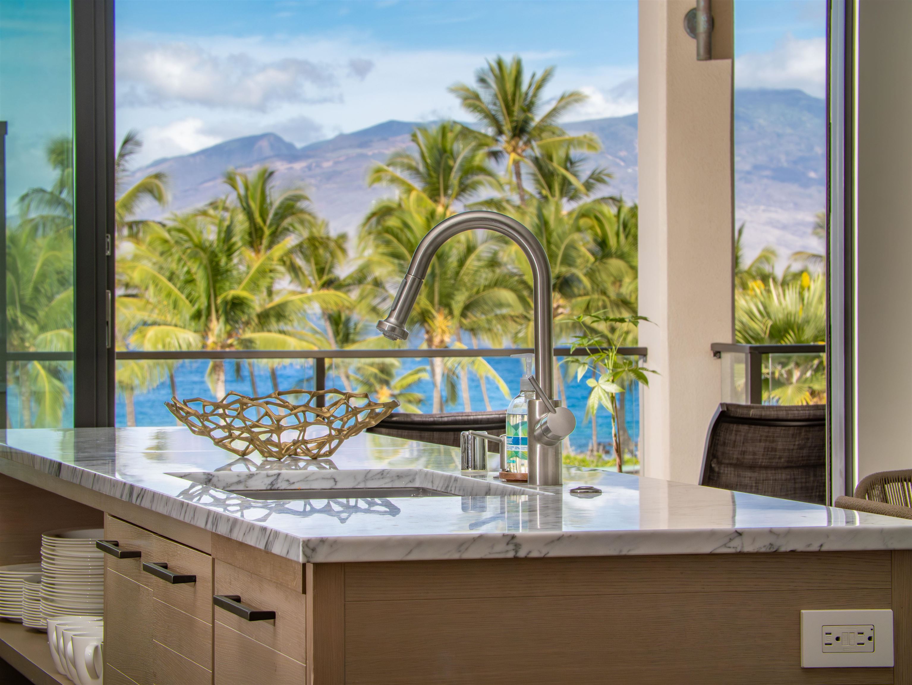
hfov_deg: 14.7
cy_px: 342
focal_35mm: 134
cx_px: 456
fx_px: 3532
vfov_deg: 11.1
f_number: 11
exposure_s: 1/80
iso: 400
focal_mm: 67
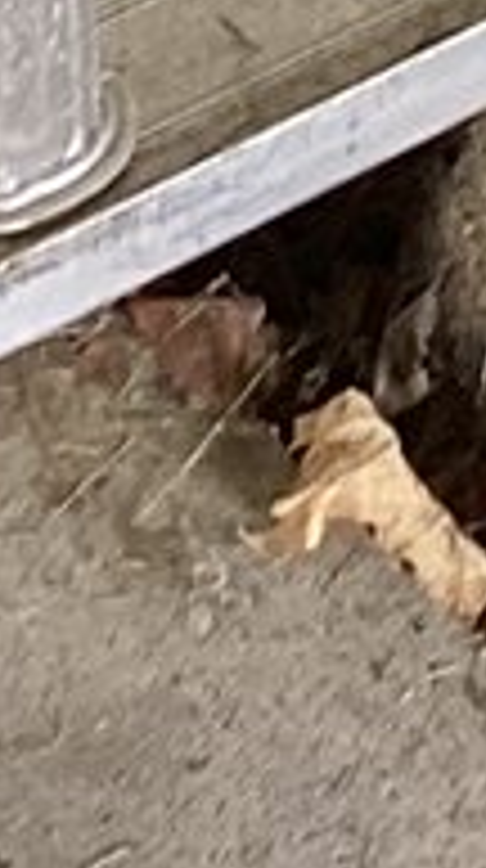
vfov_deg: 7.4
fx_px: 6095
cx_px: 1447
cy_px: -1468
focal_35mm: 265
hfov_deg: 4.4
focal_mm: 3.3
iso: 80
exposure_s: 1/60
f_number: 2.4
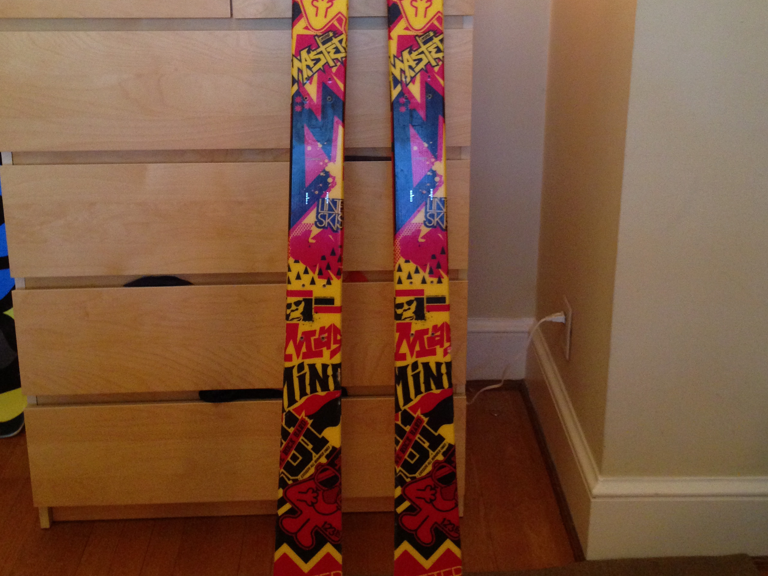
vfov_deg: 31.5
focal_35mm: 45
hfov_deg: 42.1
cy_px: 129
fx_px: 998
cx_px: 383
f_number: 2.4
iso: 320
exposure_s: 1/20
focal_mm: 4.13
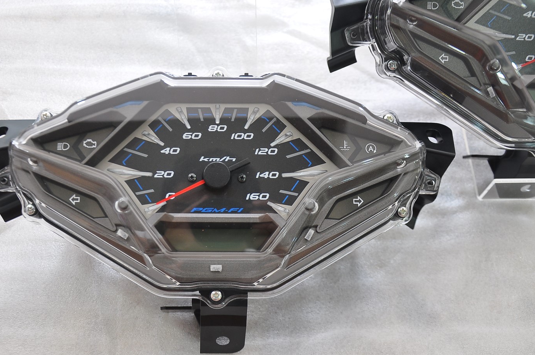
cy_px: 176
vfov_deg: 34.1
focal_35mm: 39
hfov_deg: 49.4
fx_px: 579
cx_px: 220
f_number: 3.8
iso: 400
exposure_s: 1/20
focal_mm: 22
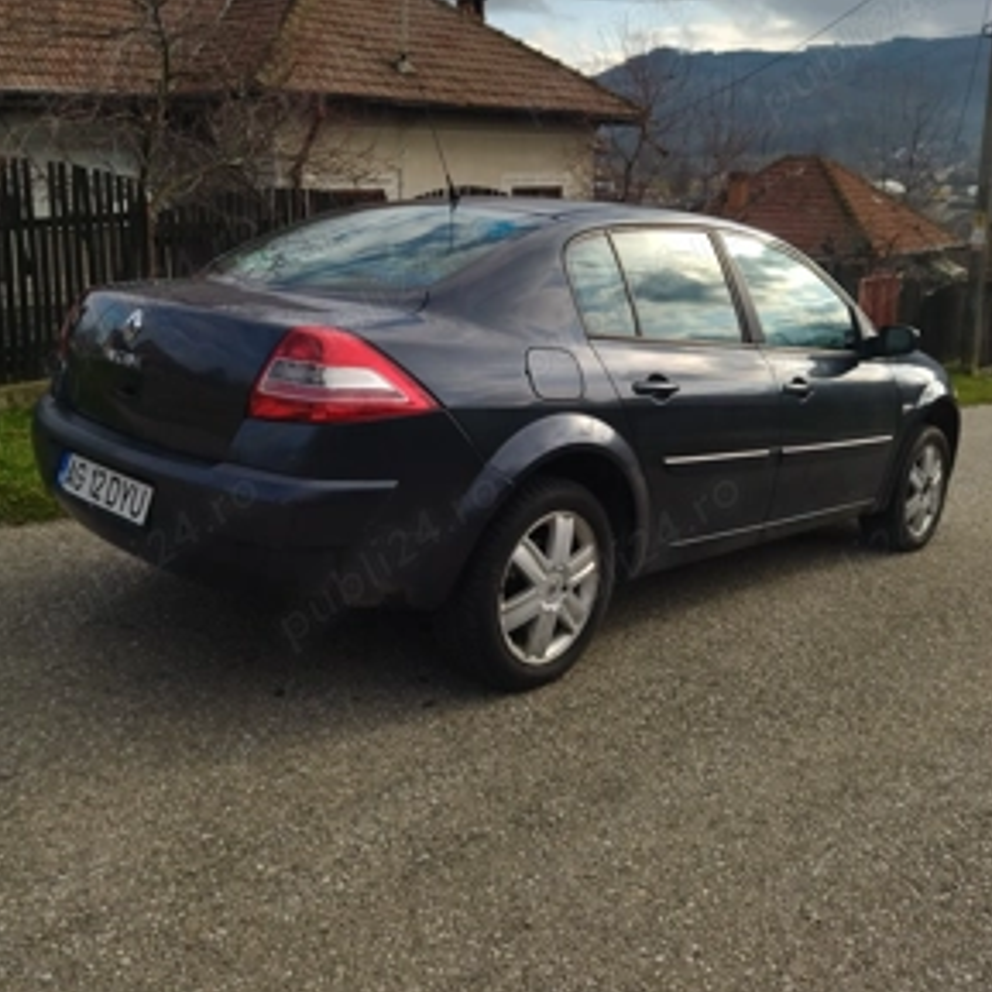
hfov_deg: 49.7
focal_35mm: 33
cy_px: 354
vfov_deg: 49.1
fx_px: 1070
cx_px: 508
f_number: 1.79
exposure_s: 1/1968
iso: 98
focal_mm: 4.74
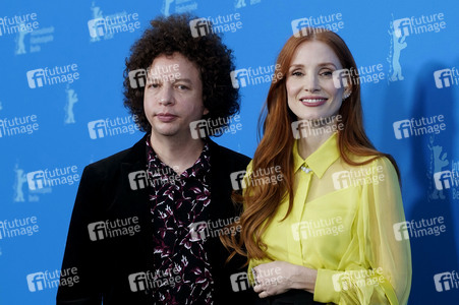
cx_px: 230
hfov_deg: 25.4
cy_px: 152
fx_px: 1019
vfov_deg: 17.0
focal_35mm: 80
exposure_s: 1/160
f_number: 5.6
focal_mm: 80
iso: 2000
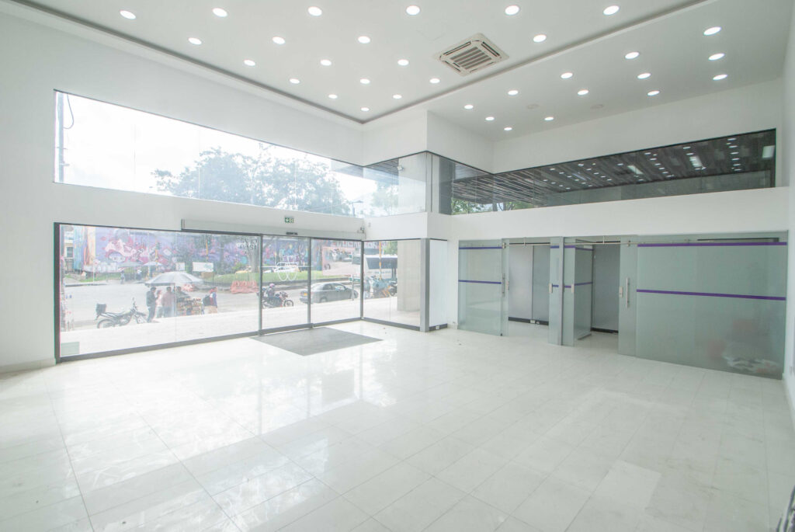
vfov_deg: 72.2
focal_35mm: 16
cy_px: 266
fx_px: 365
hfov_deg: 94.9
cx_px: 398
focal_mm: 11
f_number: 8
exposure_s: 1/160
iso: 100
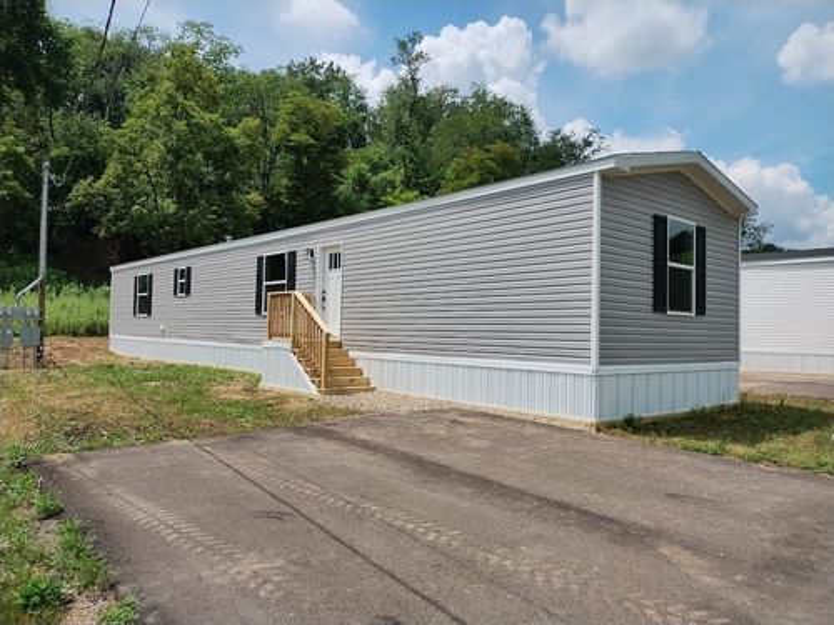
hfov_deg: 69.4
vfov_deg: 54.9
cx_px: 417
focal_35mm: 25
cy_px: 312
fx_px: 602
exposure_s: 1/6513
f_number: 1.7
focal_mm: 4.71
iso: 105
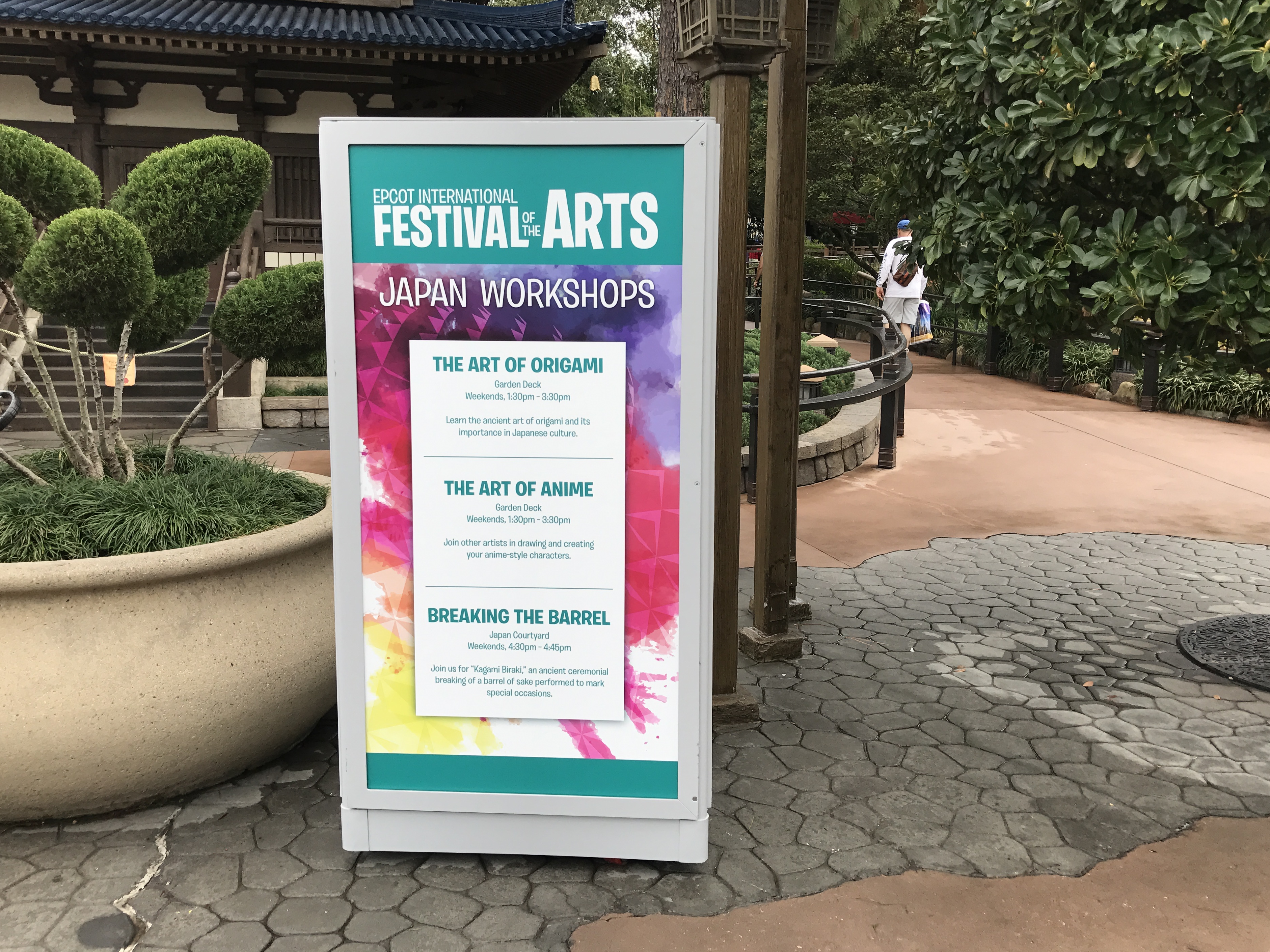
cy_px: 444
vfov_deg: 46.8
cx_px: 618
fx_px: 1101
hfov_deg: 60.0
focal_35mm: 30
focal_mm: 3.99
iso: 20
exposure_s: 1/725
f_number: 1.8
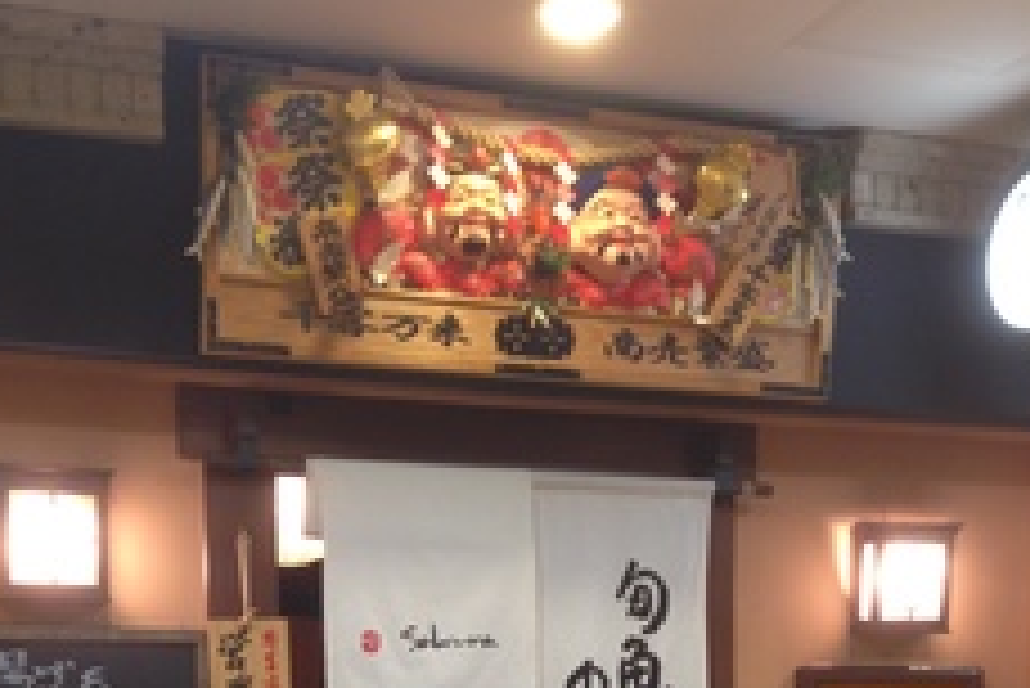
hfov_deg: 33.4
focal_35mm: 60
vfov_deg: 21.0
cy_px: 845
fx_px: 1718
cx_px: 472
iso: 64
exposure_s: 1/20
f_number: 2.4
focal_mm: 4.12
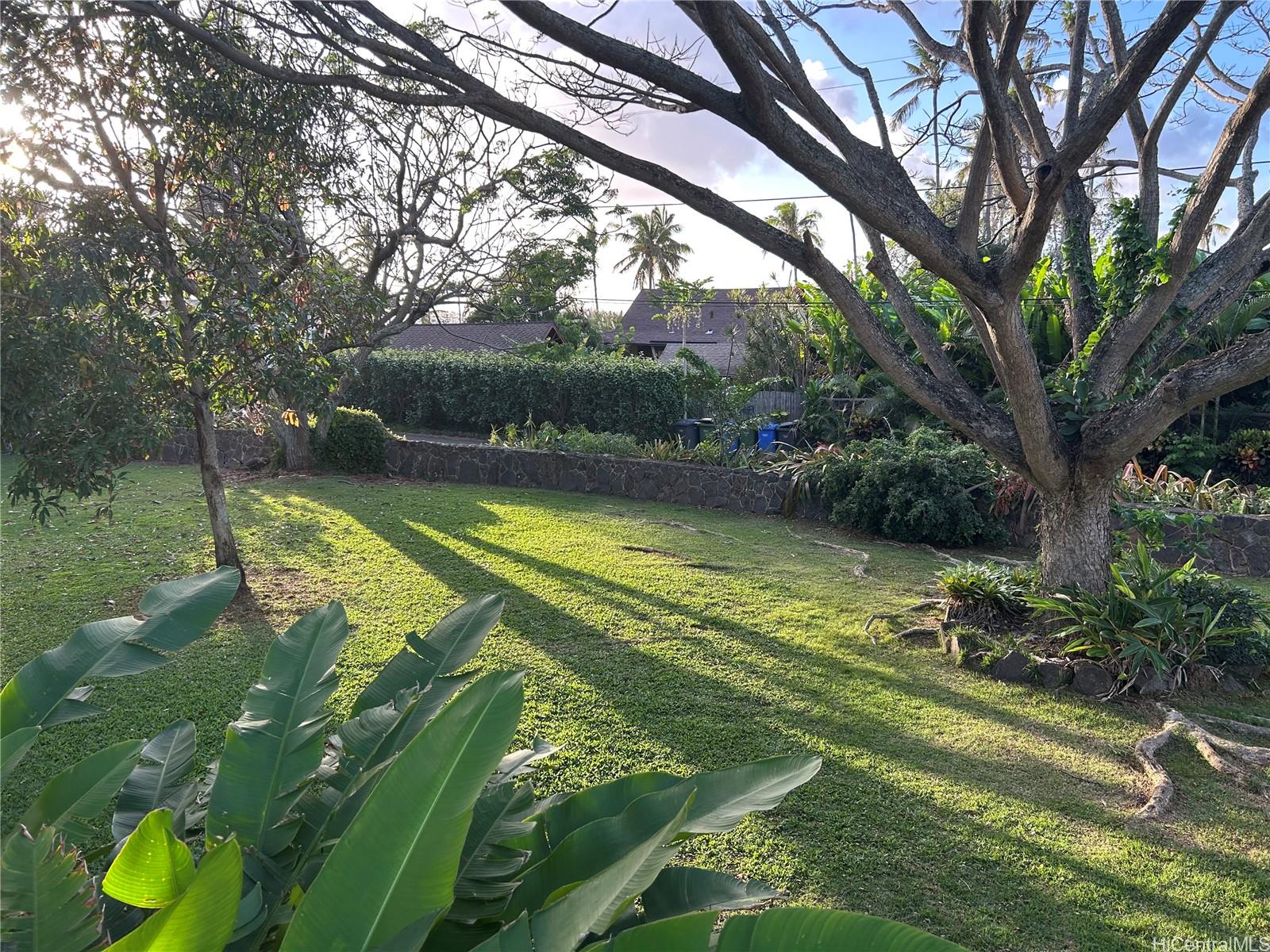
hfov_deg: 67.3
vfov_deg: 53.1
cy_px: 476
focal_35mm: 26
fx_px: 954
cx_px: 635
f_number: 1.5
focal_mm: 5.7
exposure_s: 1/434
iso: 50
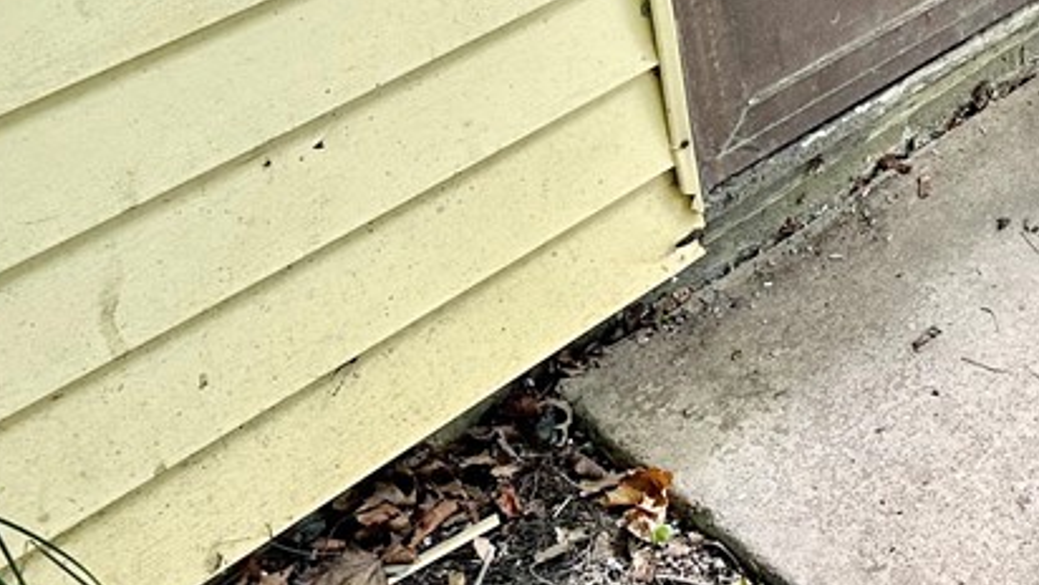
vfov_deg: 17.1
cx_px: 1256
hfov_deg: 28.1
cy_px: -242
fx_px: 1791
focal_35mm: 65
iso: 80
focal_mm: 6.86
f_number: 1.78
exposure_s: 1/390
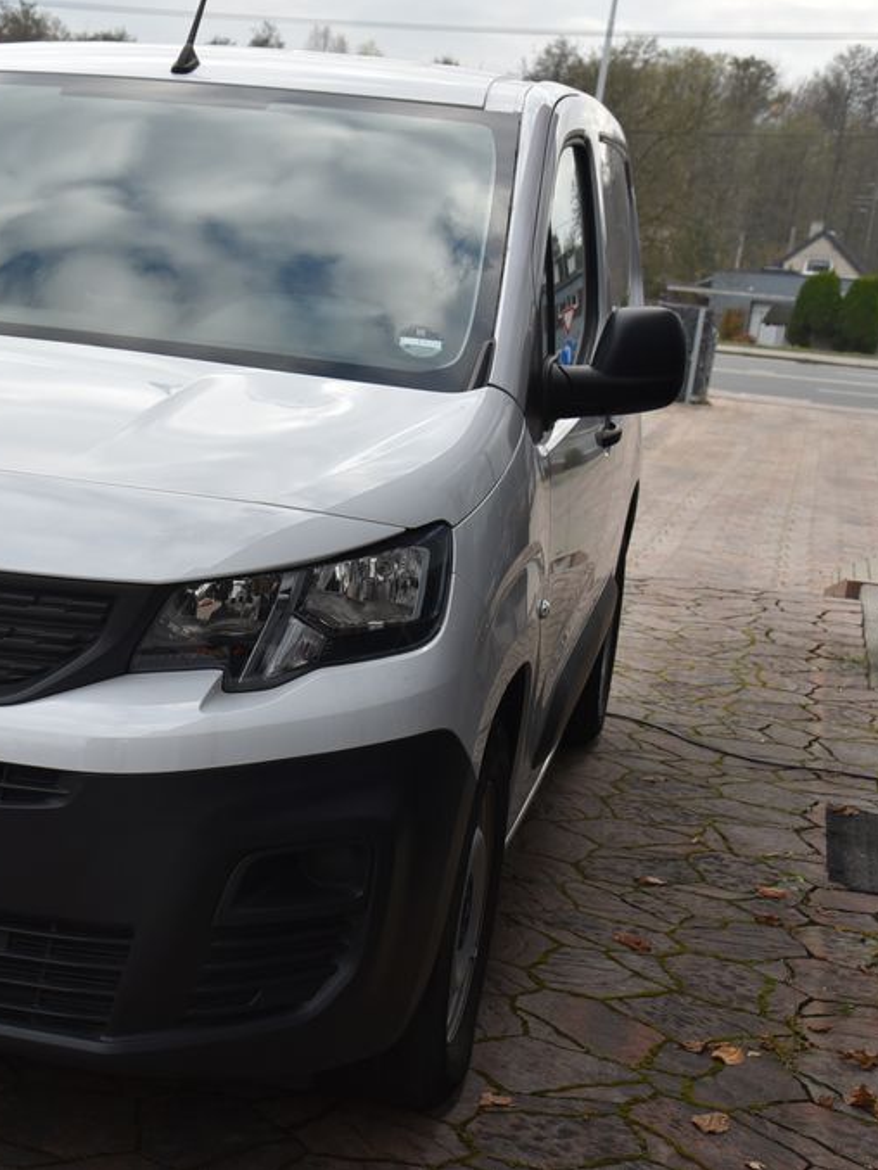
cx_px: 59
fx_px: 2164
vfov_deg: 30.3
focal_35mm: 64
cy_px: 582
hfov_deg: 22.3
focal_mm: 44
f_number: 8
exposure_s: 1/250
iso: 500
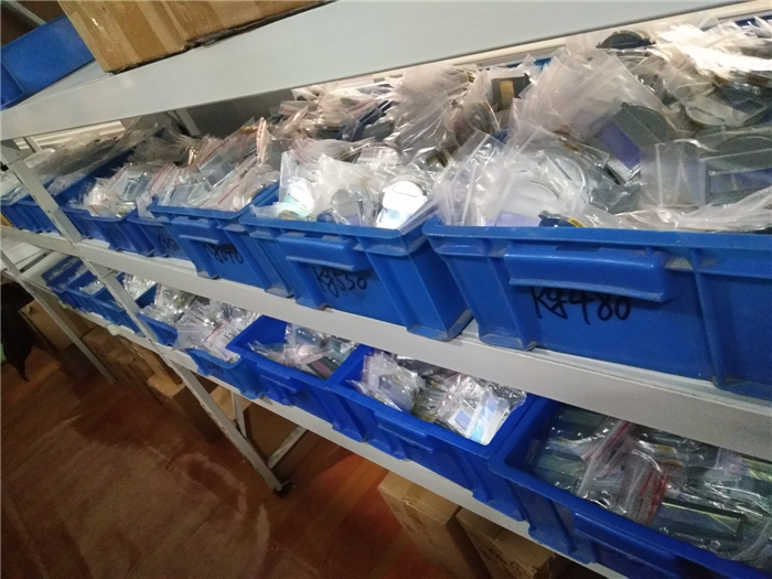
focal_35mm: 21
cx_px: 386
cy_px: 290
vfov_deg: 63.4
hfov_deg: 79.0
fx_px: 468
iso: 708
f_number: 2.2
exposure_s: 1/33.3
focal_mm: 3.66
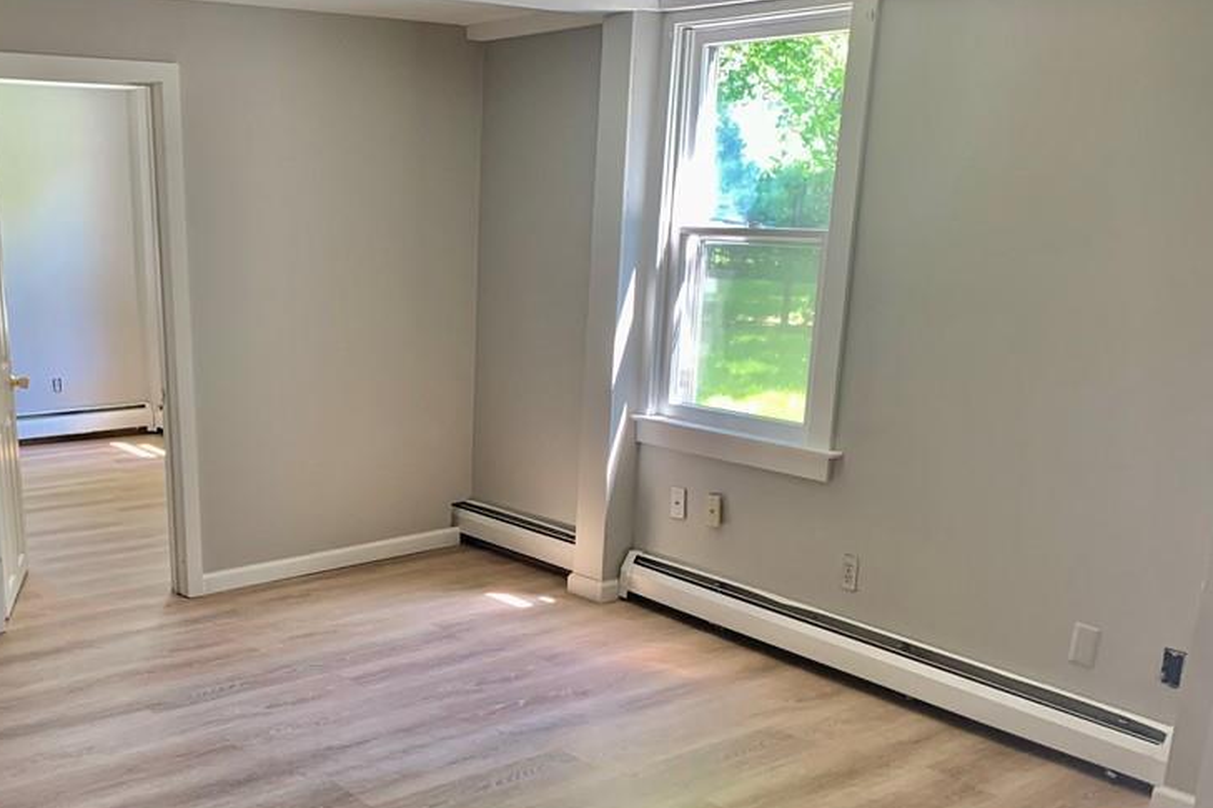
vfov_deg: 34.4
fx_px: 1280
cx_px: 403
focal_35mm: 38
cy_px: 594
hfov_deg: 49.8
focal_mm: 4.25
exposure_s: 1/60
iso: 125
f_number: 1.8
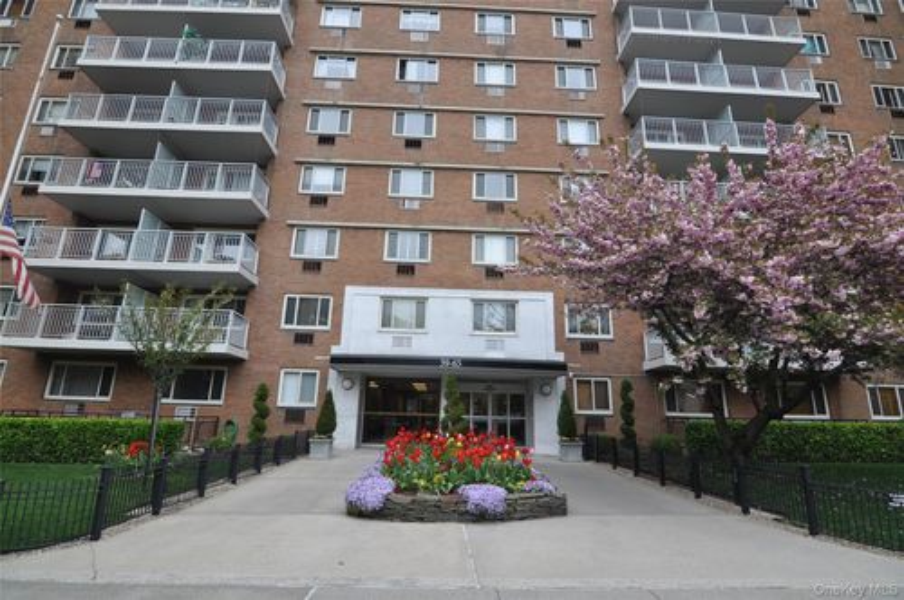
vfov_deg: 71.9
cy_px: 300
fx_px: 414
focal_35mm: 16
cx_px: 452
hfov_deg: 95.1
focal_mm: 11
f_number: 6.3
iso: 200
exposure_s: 1/160
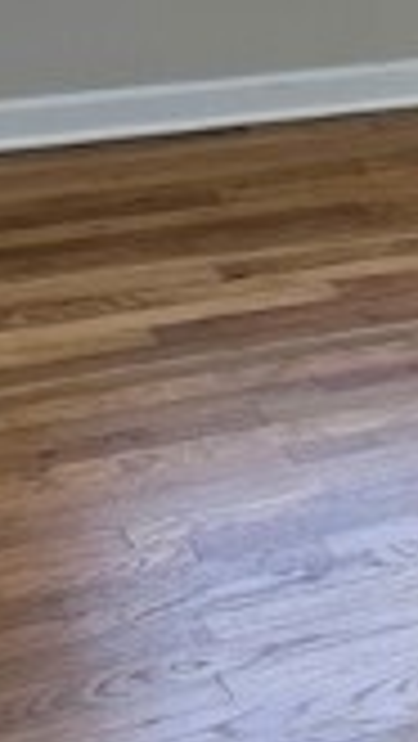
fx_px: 2400
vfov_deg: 17.4
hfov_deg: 9.5
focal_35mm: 122
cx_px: 710
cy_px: 103
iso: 100
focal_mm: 6.76
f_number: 1.78
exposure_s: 1/322
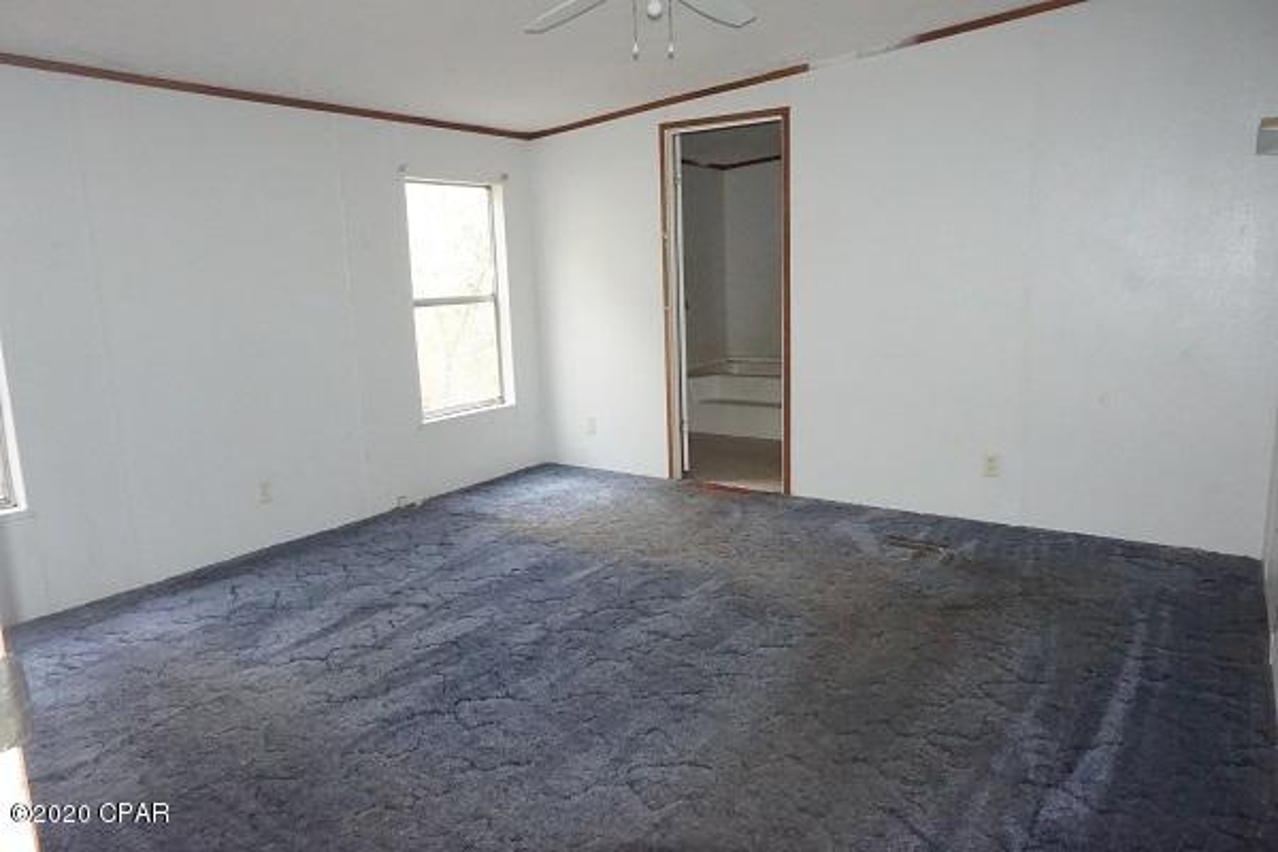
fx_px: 852
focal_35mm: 24
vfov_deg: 53.1
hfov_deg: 73.7
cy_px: 426
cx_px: 639
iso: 8000
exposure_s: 1/100
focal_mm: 16
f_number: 9
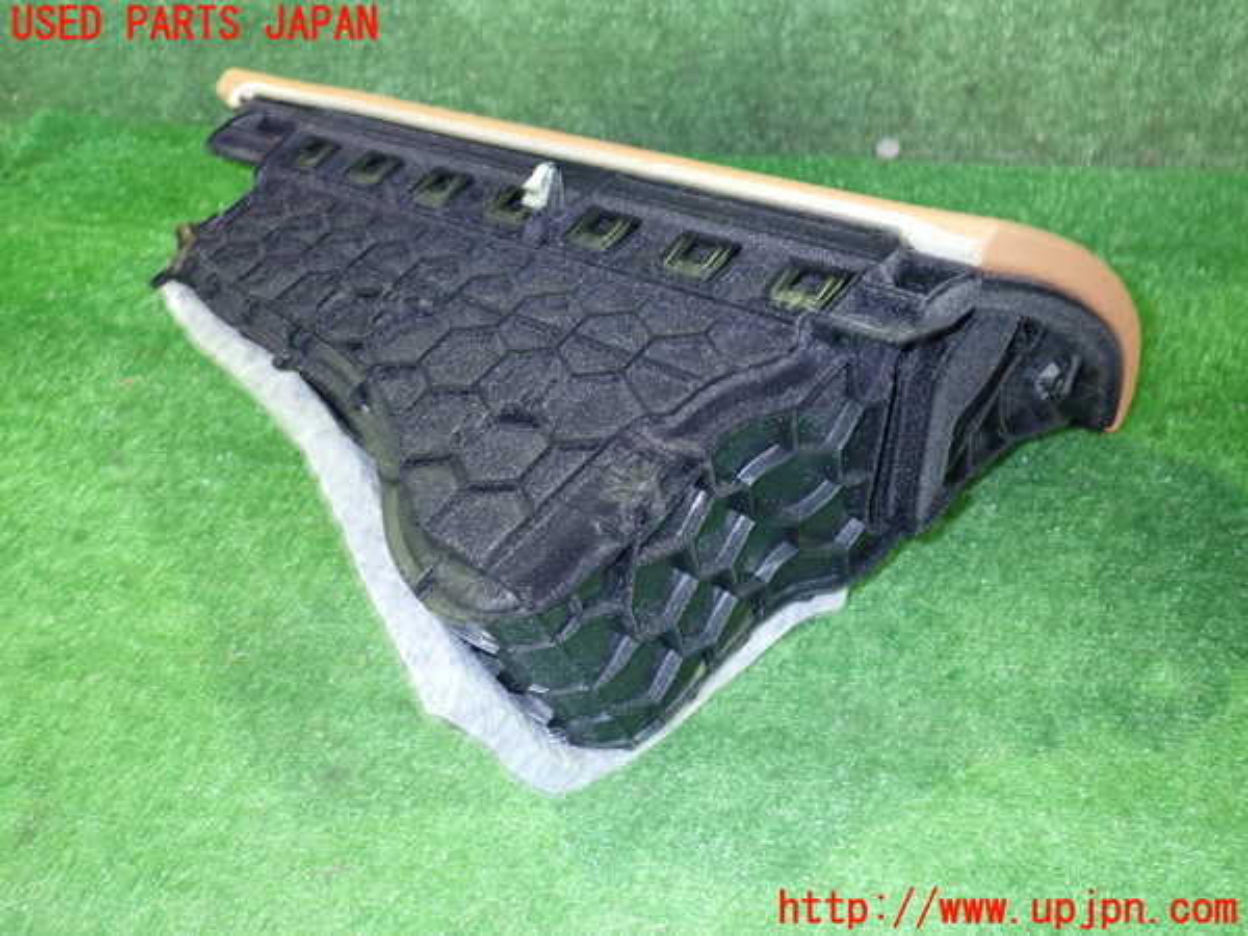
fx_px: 1082
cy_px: 468
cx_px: 624
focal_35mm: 30
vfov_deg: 46.8
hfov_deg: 60.0
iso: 800
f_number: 6.3
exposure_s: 1/2.5
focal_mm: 5.4
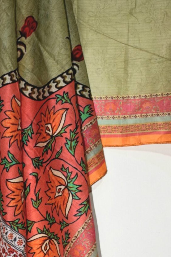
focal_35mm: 127
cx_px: 5
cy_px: 237
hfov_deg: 10.7
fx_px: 904
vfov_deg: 15.9
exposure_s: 1/100
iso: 800
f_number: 5
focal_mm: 36
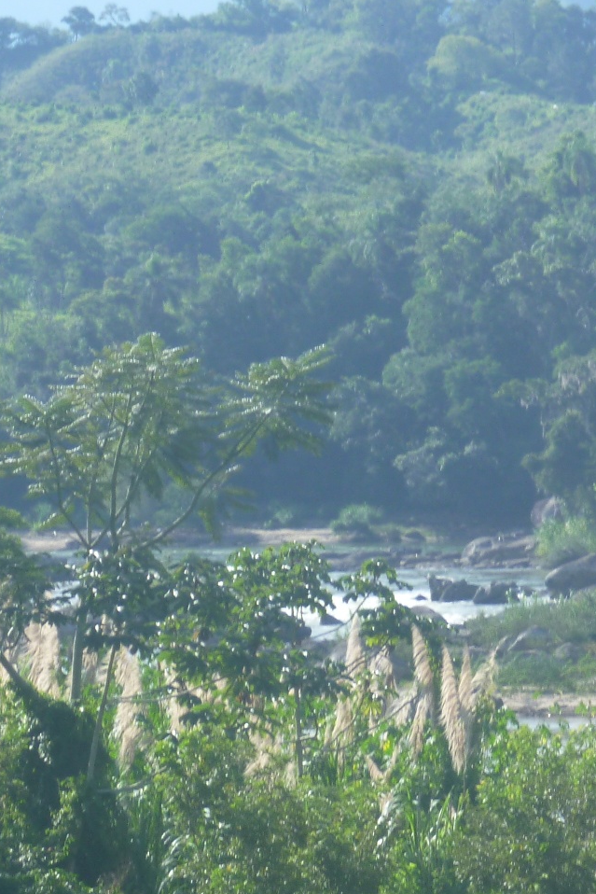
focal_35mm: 304
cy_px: 556
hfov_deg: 4.5
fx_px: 7546
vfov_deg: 6.8
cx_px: 557
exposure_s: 1/125
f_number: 5.9
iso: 100
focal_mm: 25.2
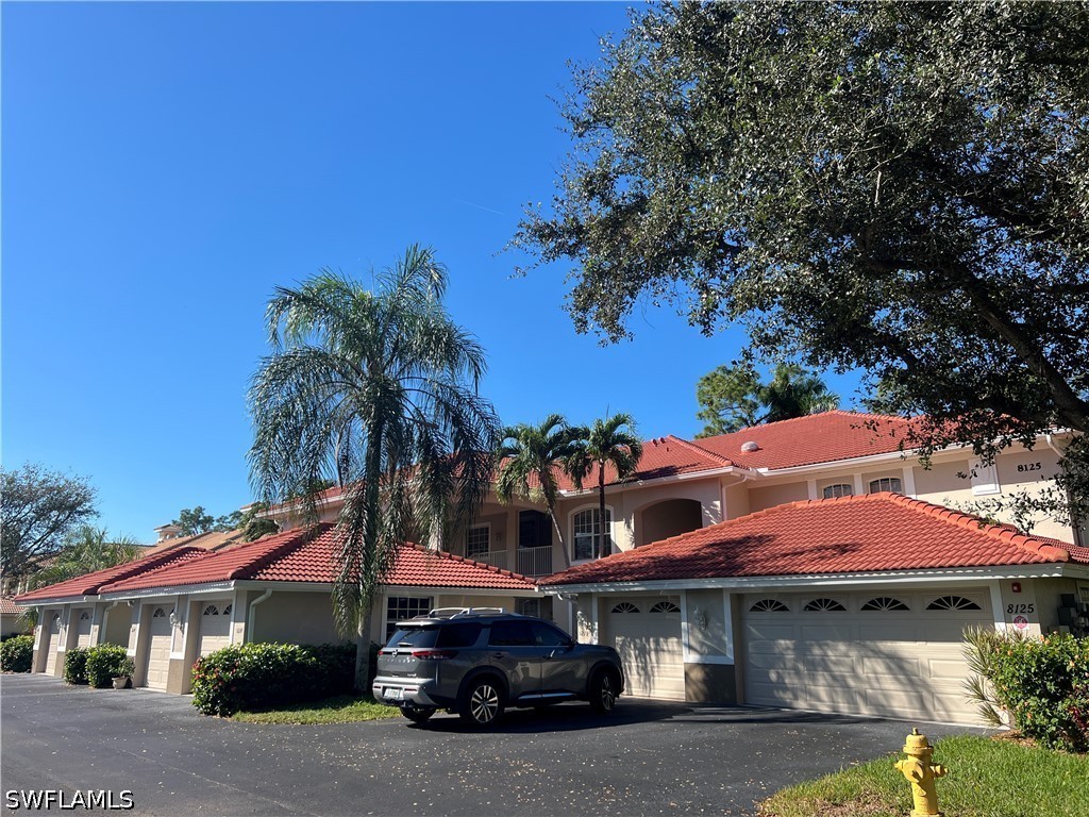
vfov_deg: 53.1
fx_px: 818
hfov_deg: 67.3
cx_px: 544
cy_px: 408
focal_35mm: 26
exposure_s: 1/2841
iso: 50
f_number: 1.5
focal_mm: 5.7
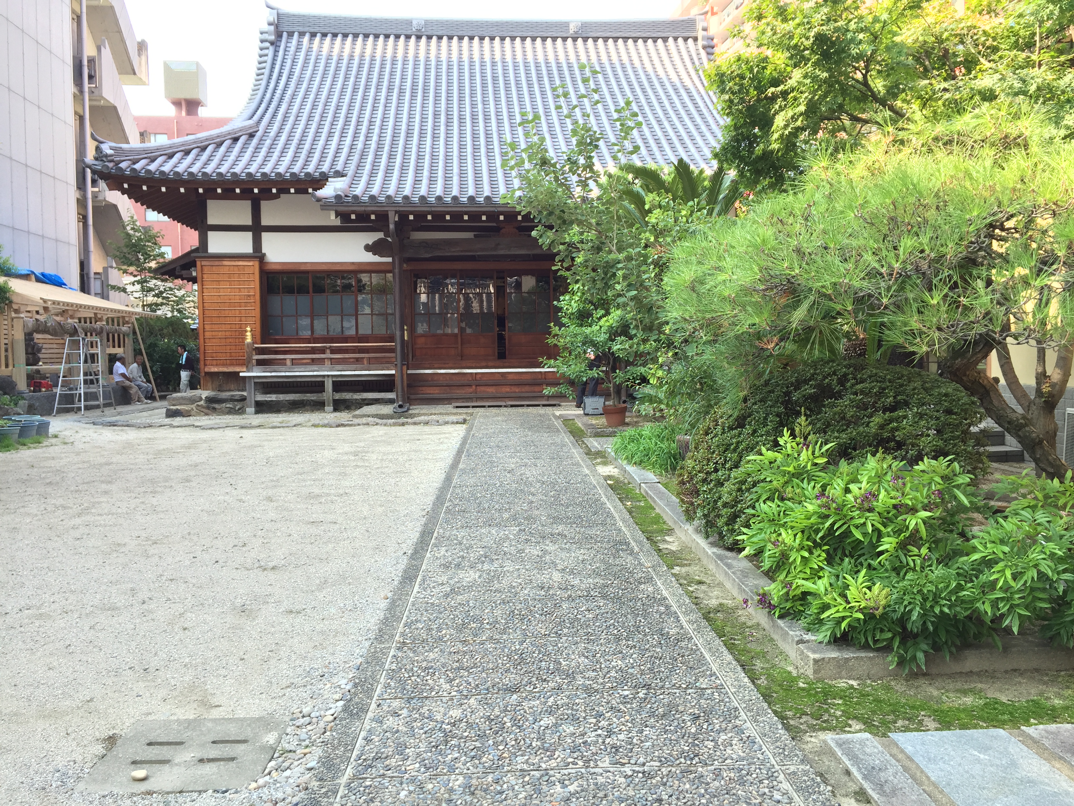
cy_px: 403
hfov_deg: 61.7
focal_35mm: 29
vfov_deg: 48.2
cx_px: 537
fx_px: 900
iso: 32
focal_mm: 4.15
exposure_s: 1/120
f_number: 2.2
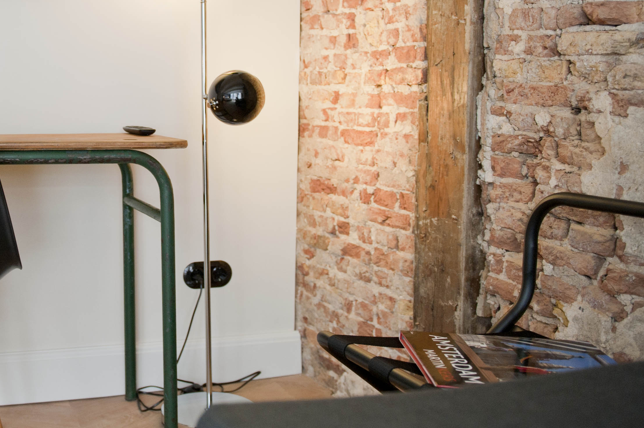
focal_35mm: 46
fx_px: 822
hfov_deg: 40.7
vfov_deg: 28.9
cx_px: 114
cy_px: 127
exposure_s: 1/60
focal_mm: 24
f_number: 2.8
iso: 400
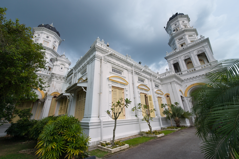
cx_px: 120
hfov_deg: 104.2
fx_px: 93
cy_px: 80
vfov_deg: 81.2
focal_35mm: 14
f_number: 7.1
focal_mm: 14
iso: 400
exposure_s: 1/640
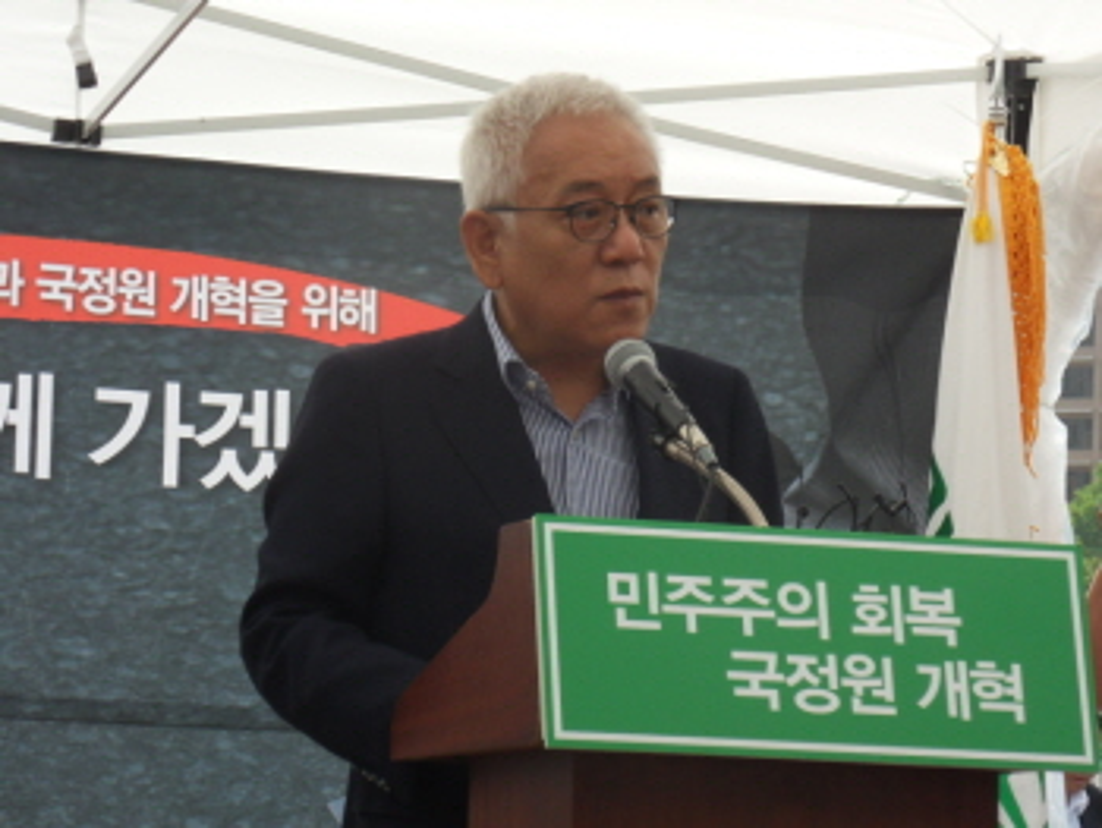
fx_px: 4141
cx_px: 551
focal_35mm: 130
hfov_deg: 15.2
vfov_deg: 11.4
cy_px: 414
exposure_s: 1/250
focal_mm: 22.8
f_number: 5.8
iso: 80
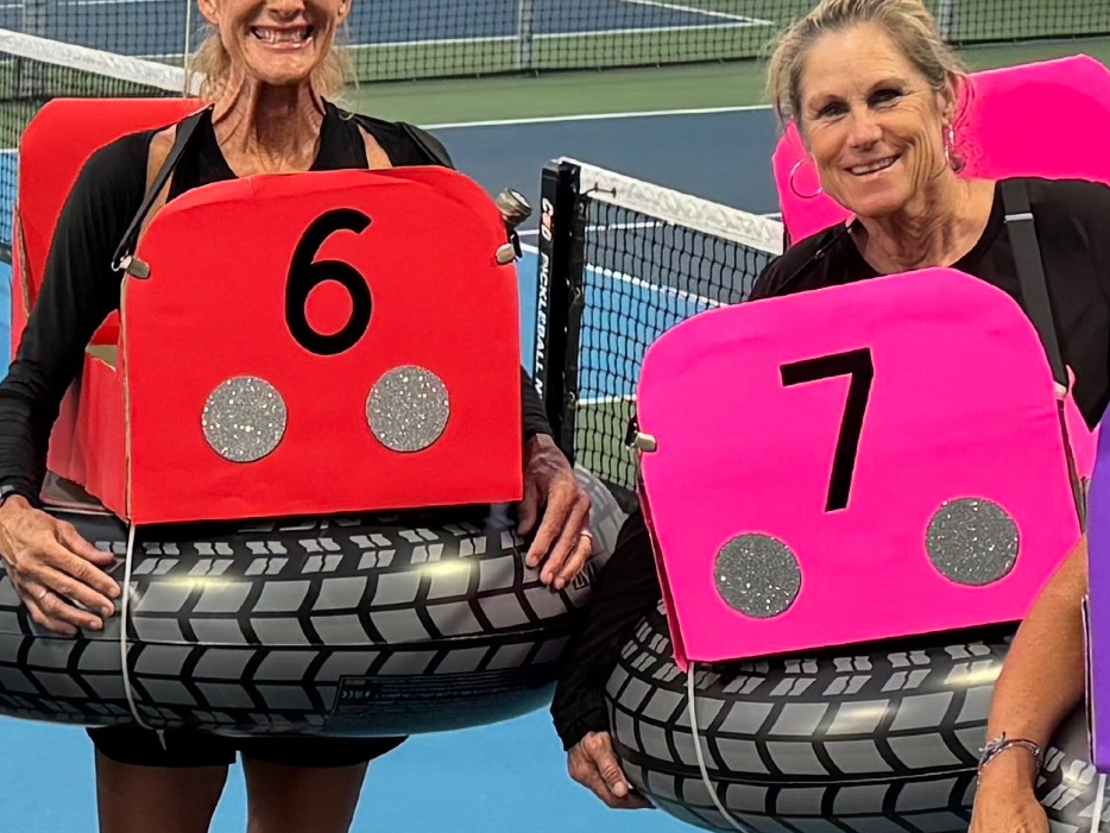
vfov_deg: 13.9
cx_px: -235
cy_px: 702
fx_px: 3400
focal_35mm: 106
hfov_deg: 17.6
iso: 160
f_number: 1.78
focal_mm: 6.76
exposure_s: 1/120
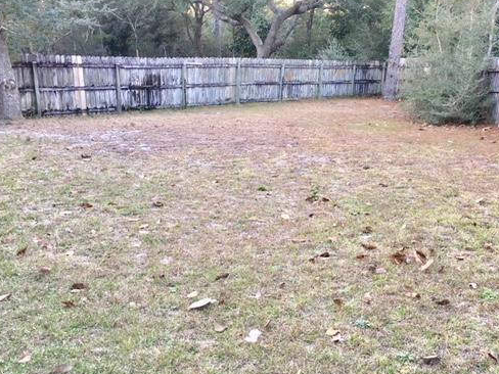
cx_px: 290
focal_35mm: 38
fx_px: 548
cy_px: 184
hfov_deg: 48.8
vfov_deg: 37.7
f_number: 2.2
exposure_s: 1/33
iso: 40
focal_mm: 4.15
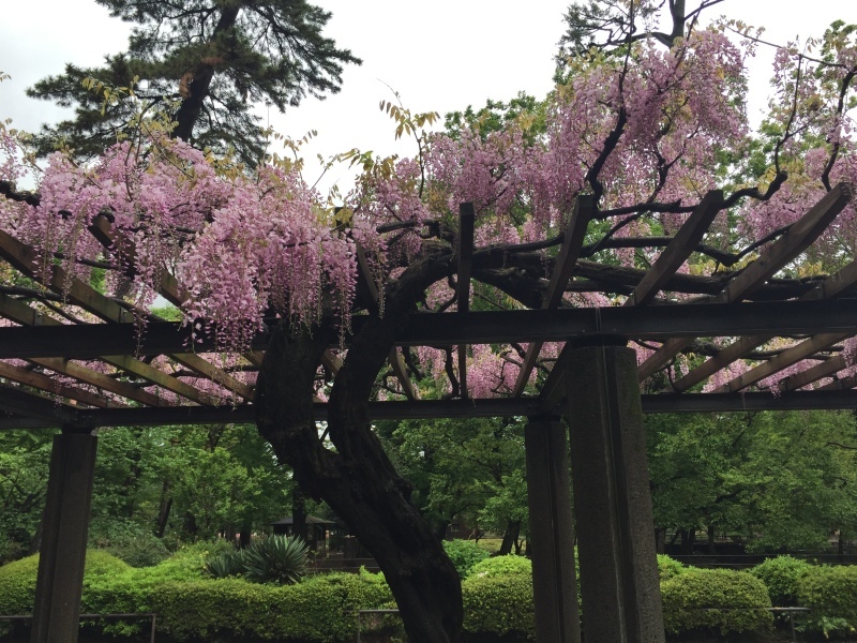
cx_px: 428
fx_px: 718
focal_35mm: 29
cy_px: 322
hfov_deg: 61.7
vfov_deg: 48.2
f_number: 2.2
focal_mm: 4.15
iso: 32
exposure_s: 1/581
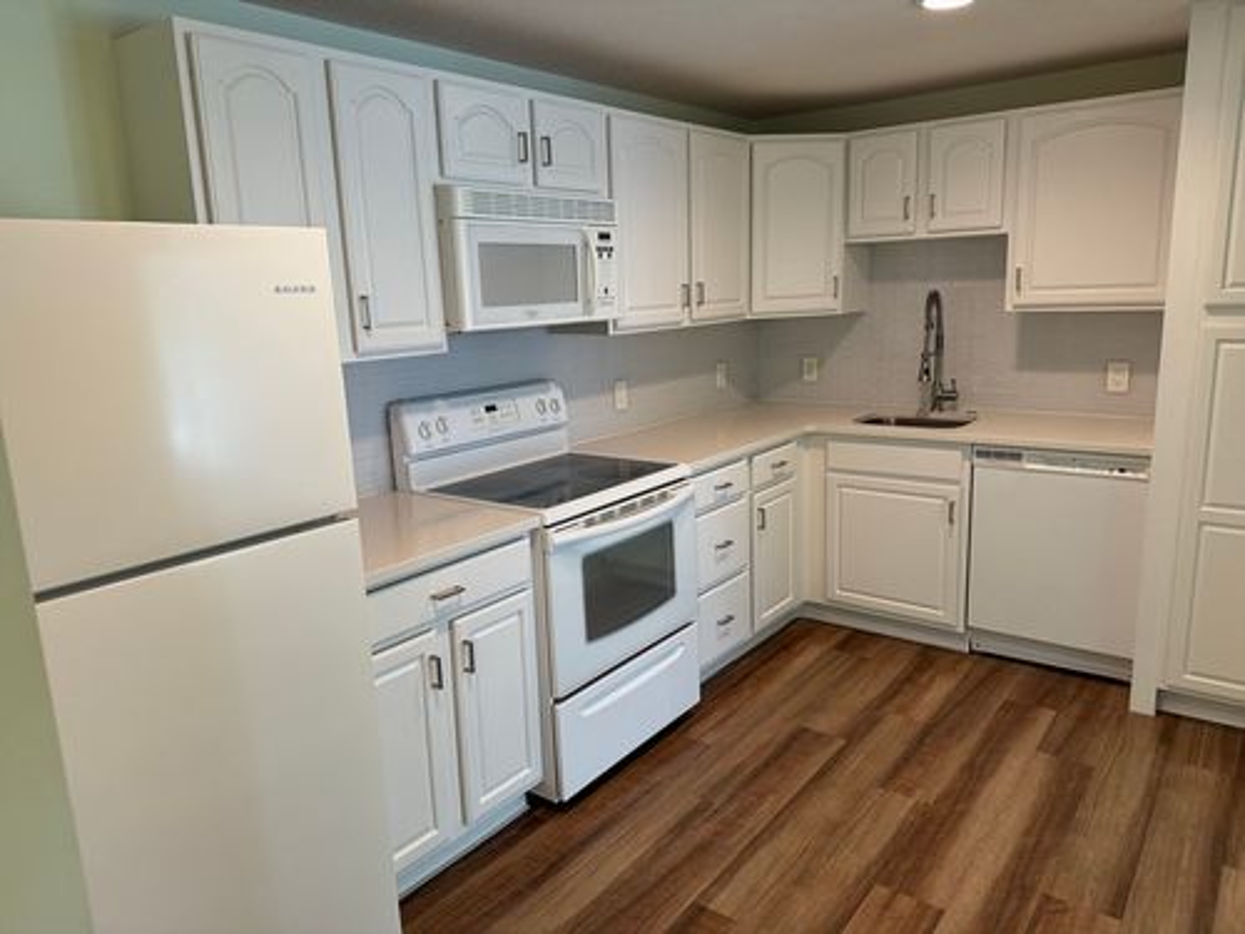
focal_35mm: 24
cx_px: 622
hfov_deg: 71.6
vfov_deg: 56.8
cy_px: 467
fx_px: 863
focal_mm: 6.76
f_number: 1.78
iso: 200
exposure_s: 1/120
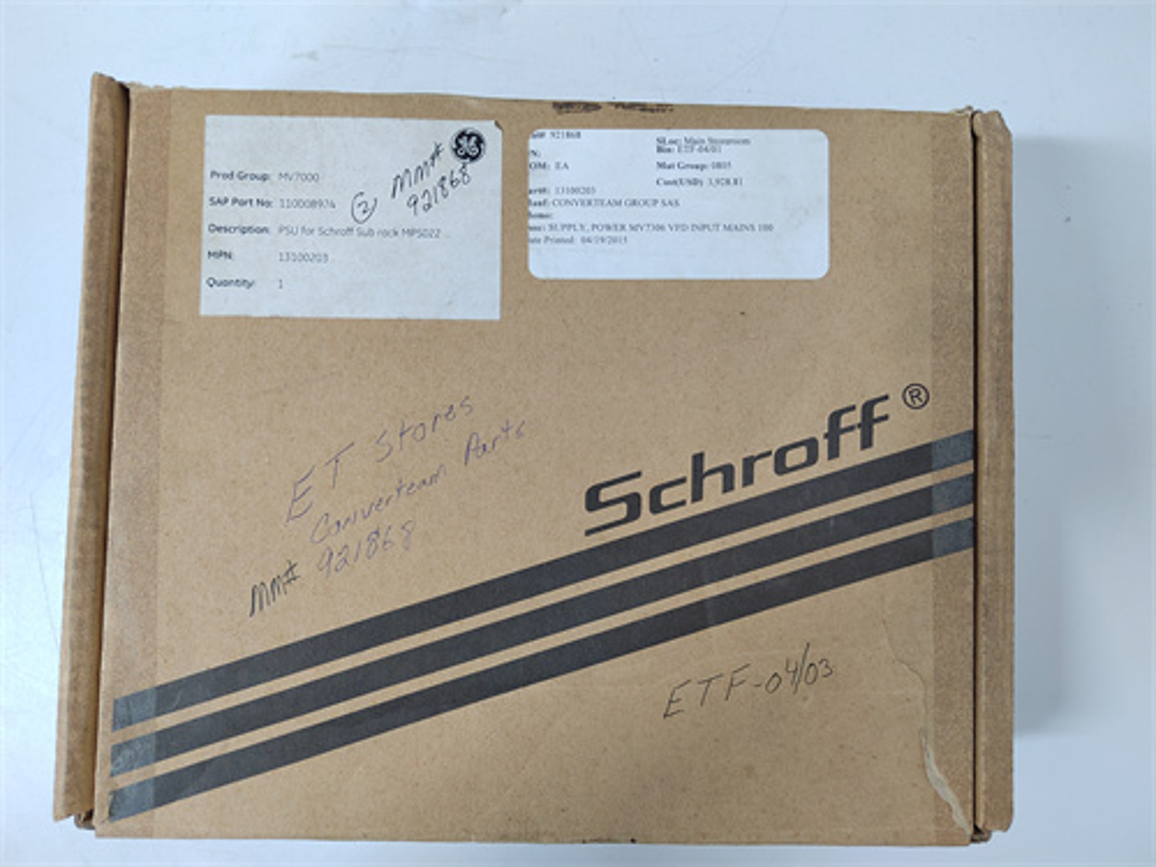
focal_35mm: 23
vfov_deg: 58.9
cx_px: 578
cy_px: 434
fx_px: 768
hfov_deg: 73.9
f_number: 1.9
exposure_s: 1/50
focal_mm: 5.52
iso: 1644
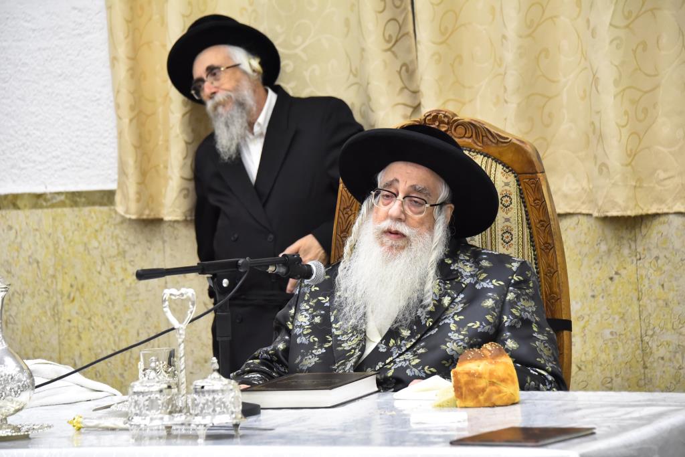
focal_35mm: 150
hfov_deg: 13.7
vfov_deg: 9.2
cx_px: 342
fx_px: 2854
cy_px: 228
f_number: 5.6
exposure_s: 1/160
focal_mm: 150
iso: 4000
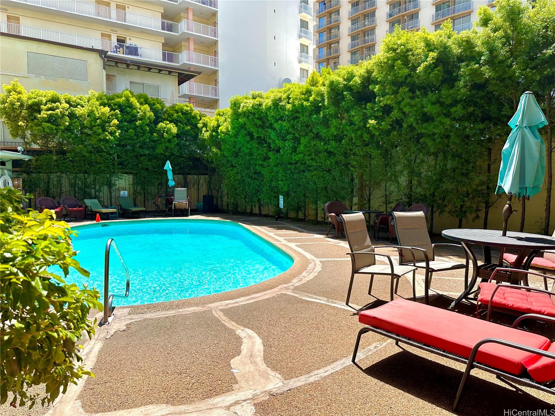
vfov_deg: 56.8
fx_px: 385
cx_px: 278
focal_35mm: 24
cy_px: 208
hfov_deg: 71.6
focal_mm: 6.86
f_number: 1.78
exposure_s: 1/3597
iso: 80
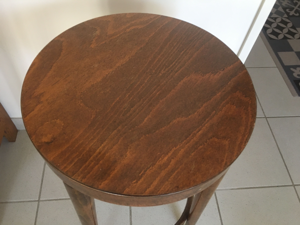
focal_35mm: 29
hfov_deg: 61.7
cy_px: 112
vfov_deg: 48.2
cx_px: 150
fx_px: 251
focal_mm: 4.15
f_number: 2.2
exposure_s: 1/10
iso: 100
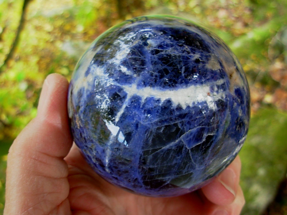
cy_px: 108
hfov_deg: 49.0
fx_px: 315
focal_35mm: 38
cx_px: 144
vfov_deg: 37.7
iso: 50
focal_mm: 6.3
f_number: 2.9
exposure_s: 1/30.2
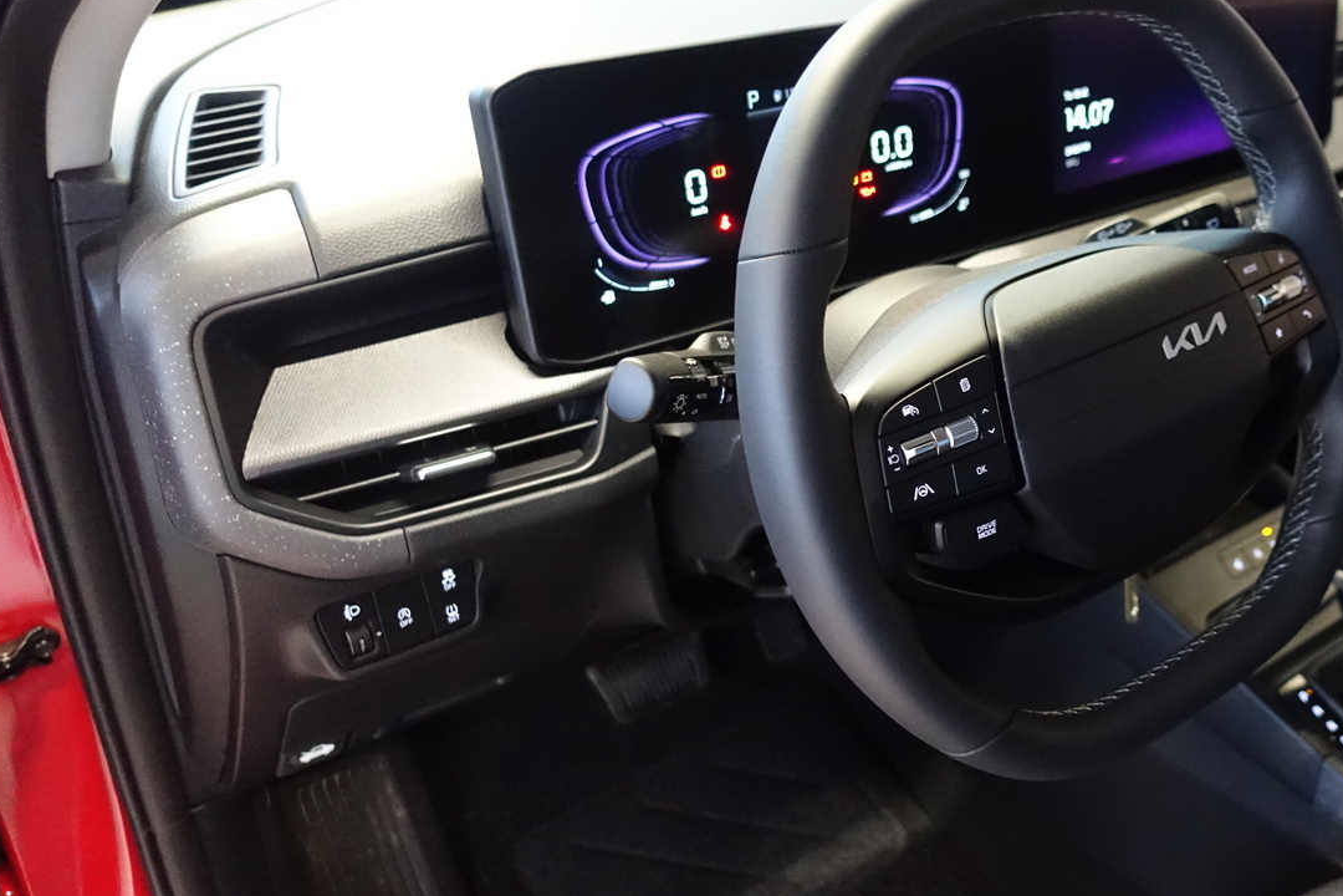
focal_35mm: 36
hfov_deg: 51.4
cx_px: 970
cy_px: 468
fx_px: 1343
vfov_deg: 36.9
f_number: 1.8
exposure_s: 1/60
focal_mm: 8.8
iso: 3200
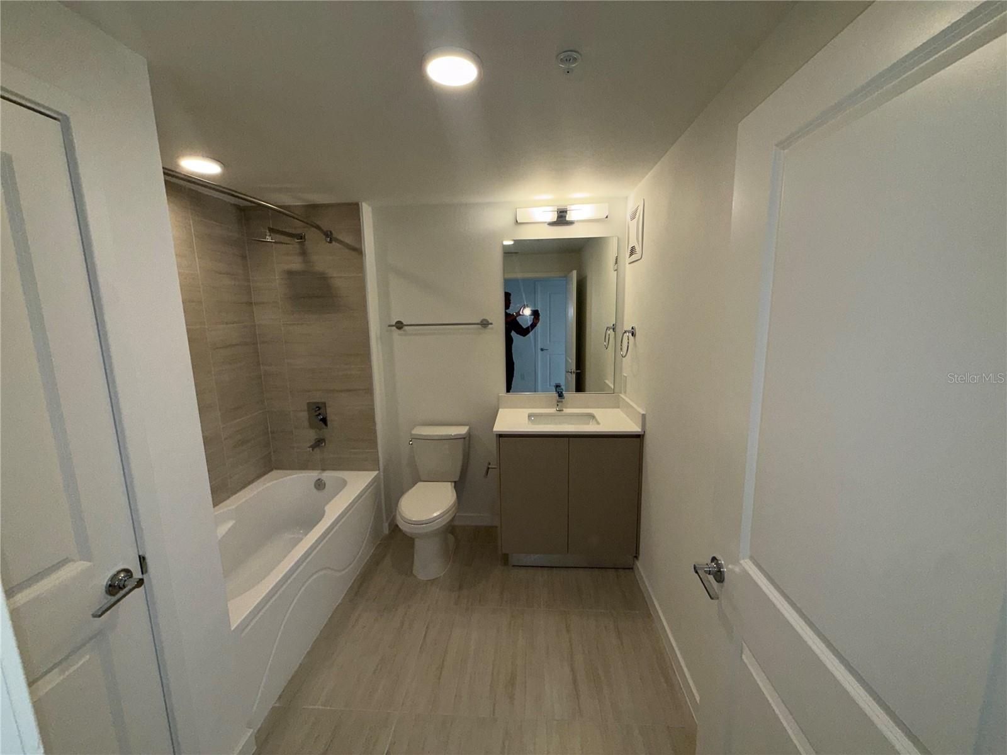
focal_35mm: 14
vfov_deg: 85.7
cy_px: 378
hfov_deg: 102.1
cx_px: 504
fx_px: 407
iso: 50
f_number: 2.2
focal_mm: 2.22
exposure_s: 1/122
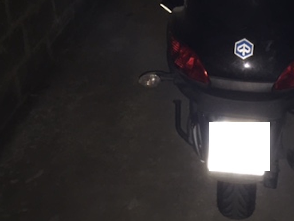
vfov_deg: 25.4
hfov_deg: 33.6
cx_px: 225
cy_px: 25
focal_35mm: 56
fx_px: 476
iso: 200
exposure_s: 1/17
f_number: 2.2
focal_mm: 4.15
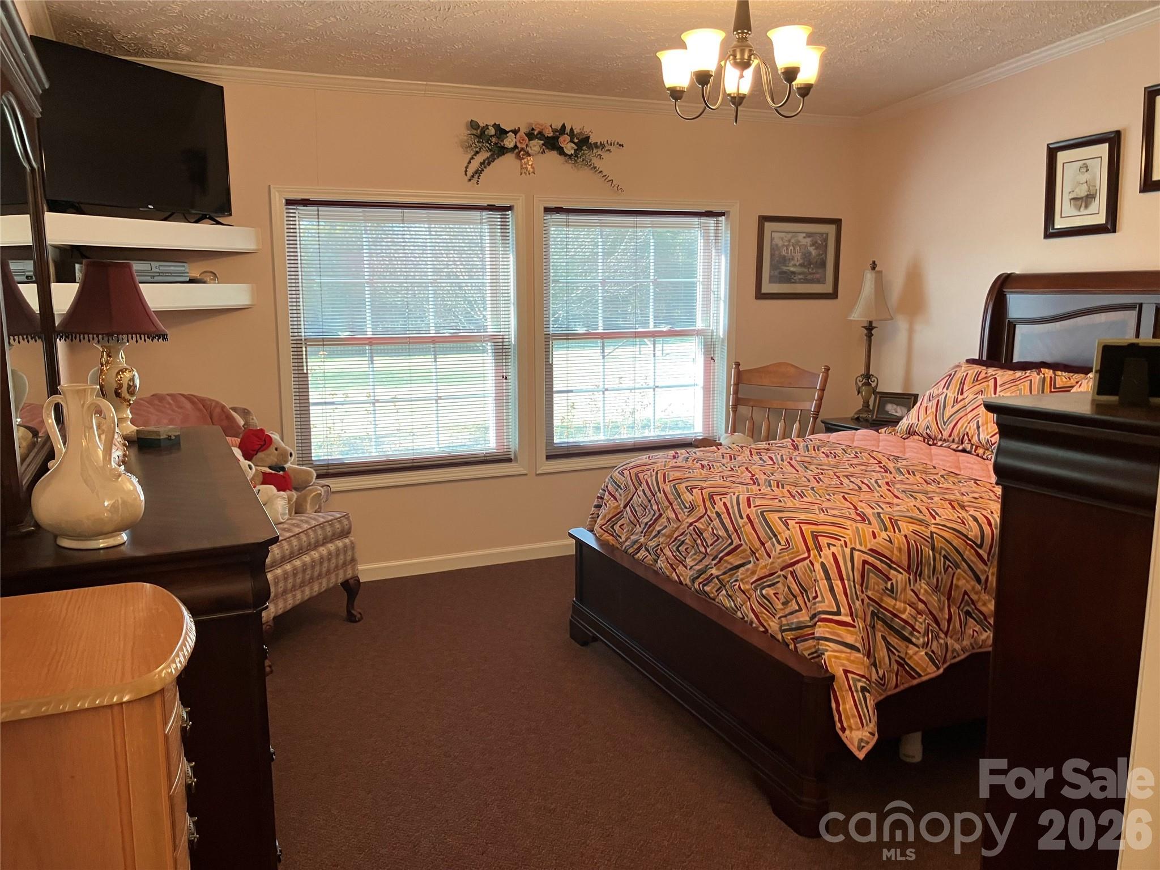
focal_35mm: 28
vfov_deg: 49.7
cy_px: 435
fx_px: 938
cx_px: 580
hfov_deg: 63.4
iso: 64
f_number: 1.8
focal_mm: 3.99
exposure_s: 1/60
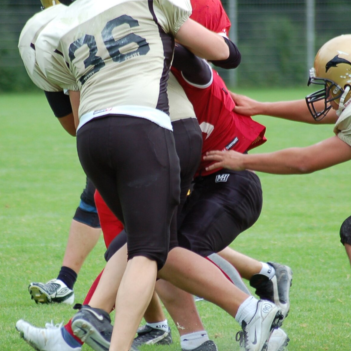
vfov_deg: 3.8
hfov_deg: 3.8
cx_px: 189
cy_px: 183
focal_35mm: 467
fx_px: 5355
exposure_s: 1/640
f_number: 5
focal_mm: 195
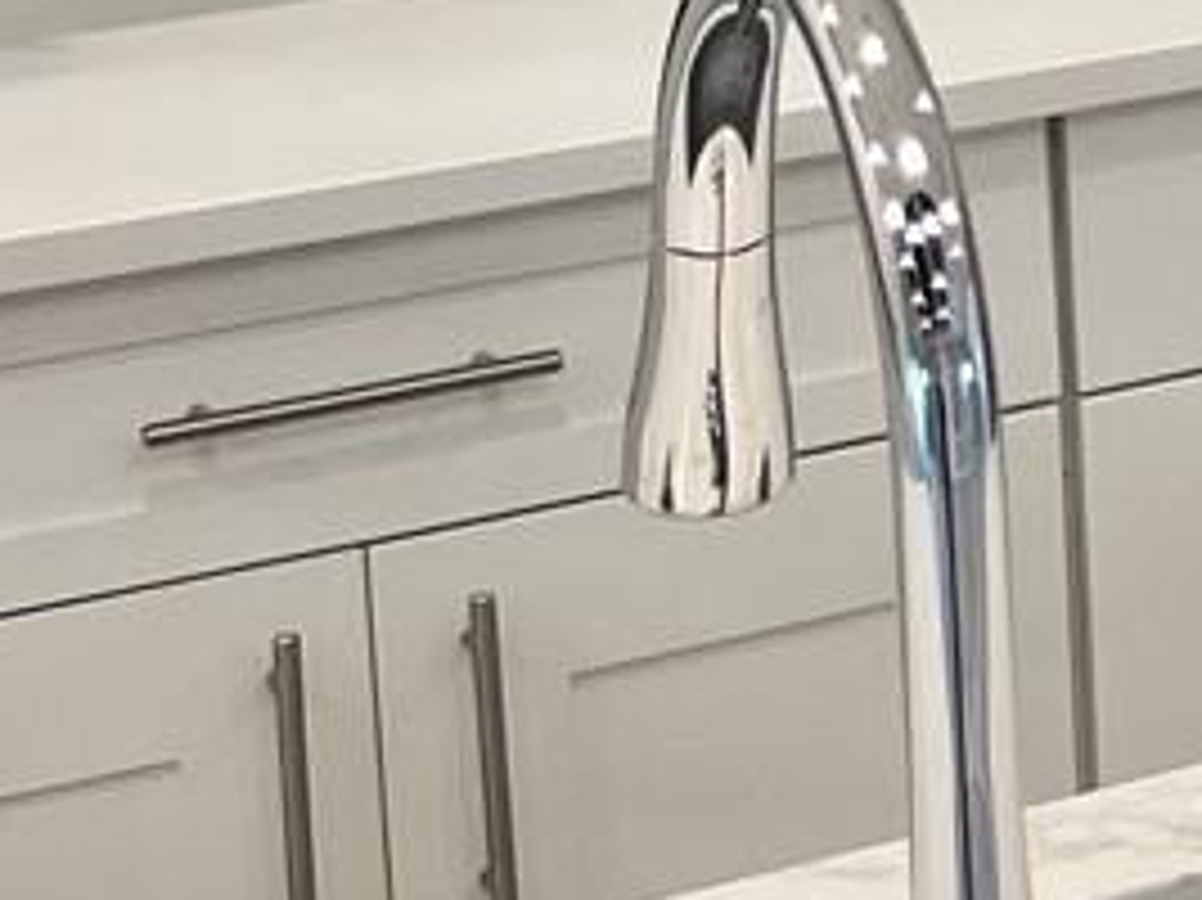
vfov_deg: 9.1
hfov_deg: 10.0
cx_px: 3439
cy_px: -711
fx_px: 5414
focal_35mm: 156
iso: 80
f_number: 1.6
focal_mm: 5.1
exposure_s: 1/60
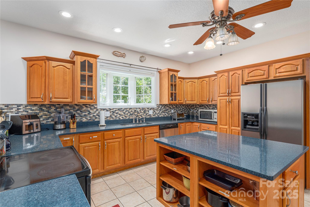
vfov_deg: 70.5
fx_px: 146
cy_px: 104
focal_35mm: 17
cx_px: 155
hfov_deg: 93.3
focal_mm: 17
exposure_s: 1/160
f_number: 7.1
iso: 320
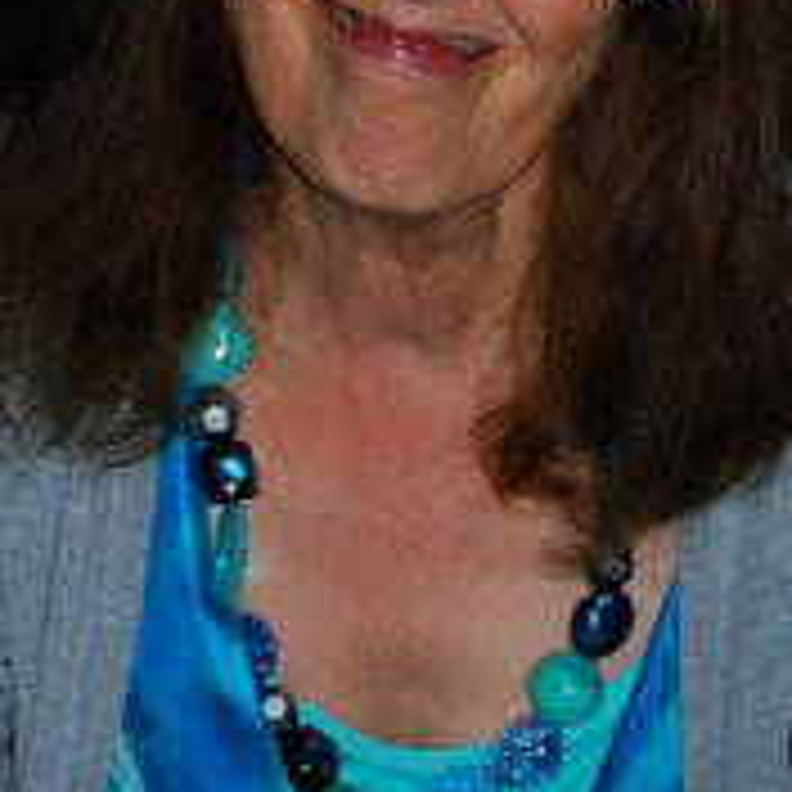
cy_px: -72
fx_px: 6575
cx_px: 405
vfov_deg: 6.9
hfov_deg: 6.9
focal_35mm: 254
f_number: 4.8
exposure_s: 1/200
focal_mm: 50
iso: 100
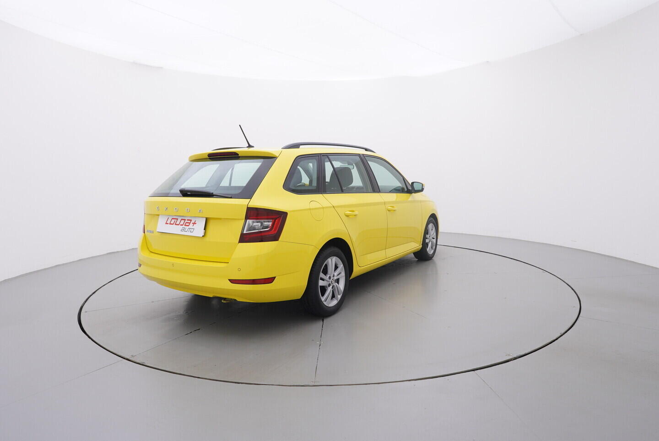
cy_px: 220
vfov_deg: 56.2
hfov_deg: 77.3
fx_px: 412
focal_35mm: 22
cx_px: 330
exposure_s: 1/80
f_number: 5
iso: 200
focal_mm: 15
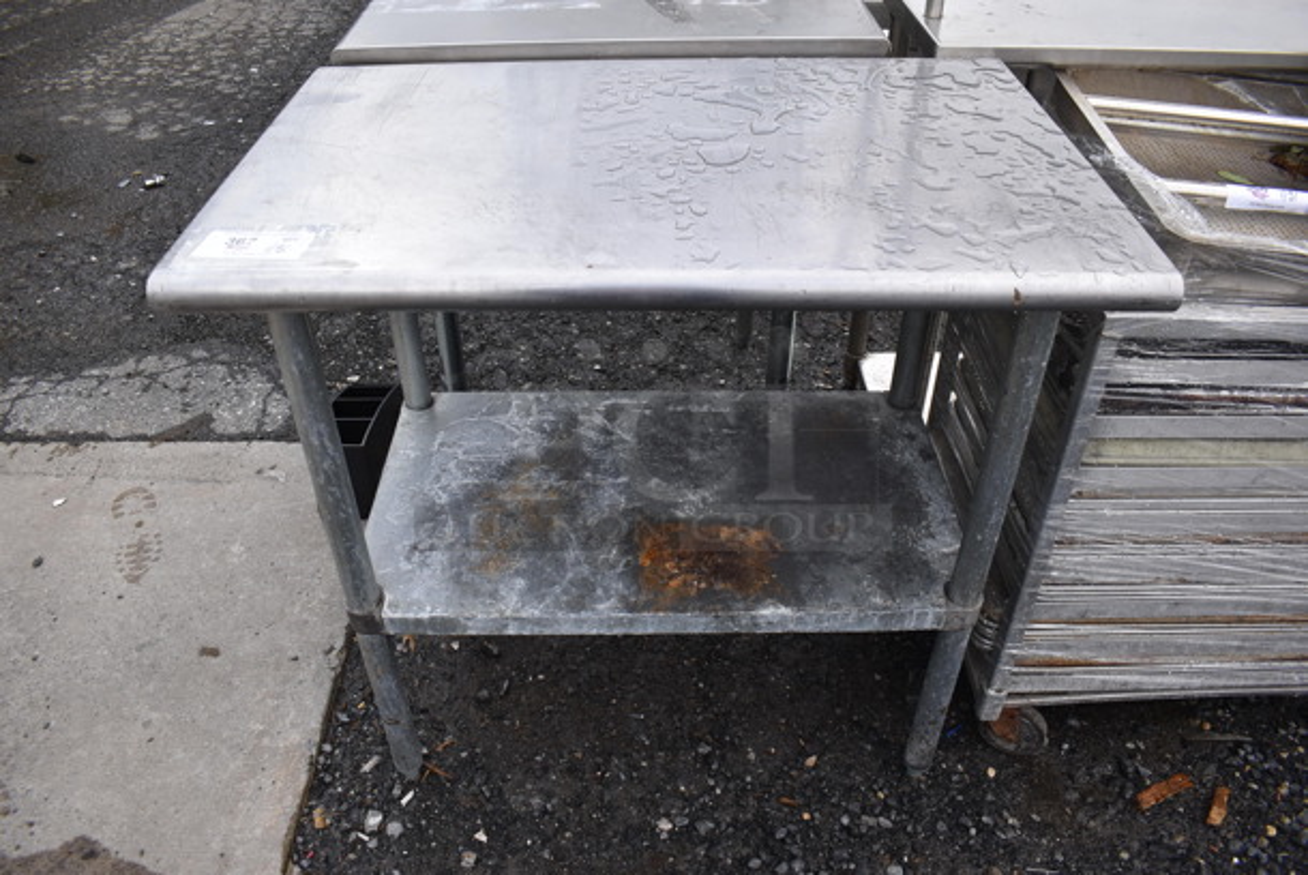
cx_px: 654
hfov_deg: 67.3
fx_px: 982
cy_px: 438
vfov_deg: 48.0
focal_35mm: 27
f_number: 6.3
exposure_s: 1/250
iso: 200
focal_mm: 18
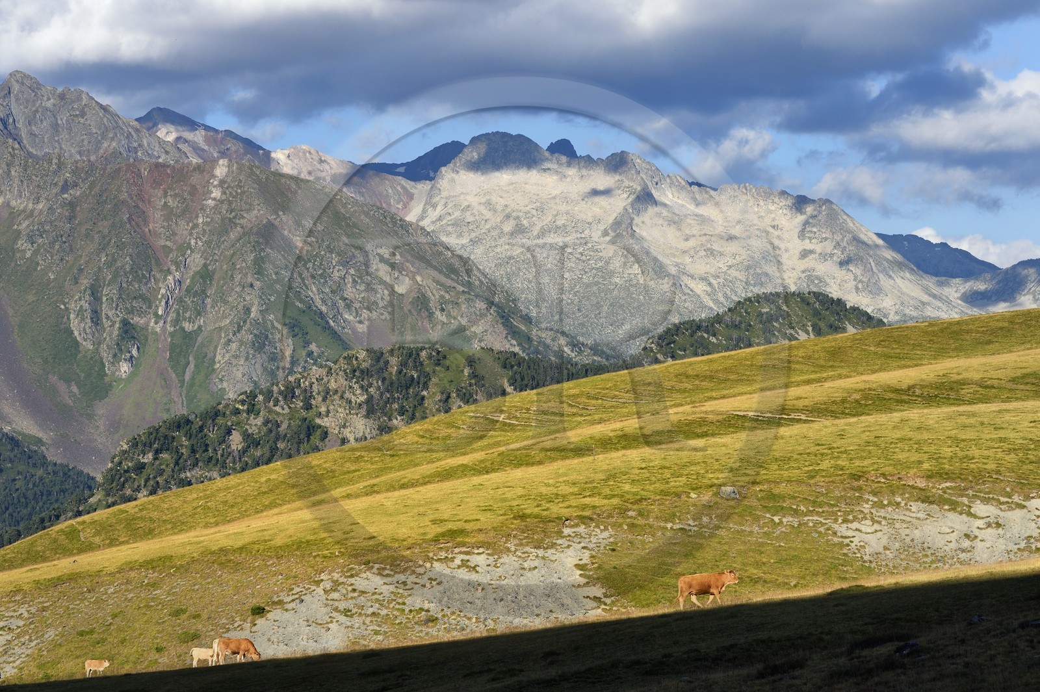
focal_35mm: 95
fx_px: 2743
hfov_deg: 21.5
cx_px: 520
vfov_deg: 14.4
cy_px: 346
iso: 200
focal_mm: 95
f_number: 8
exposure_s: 1/500
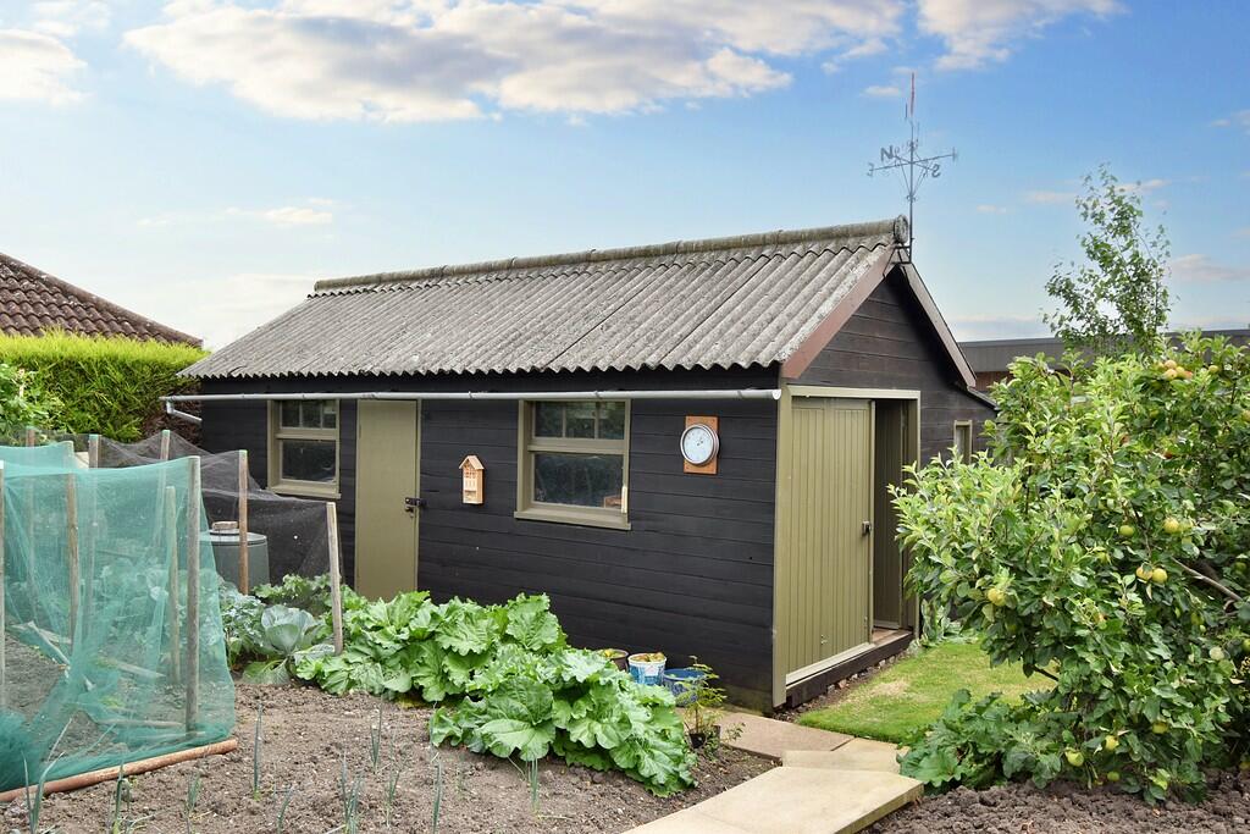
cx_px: 625
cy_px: 417
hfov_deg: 61.9
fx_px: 1042
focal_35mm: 30
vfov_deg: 43.6
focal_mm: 20
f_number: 7.1
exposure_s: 1/200
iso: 100
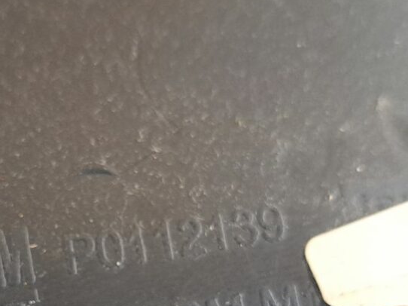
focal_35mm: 62
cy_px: 307
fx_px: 730
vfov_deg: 22.7
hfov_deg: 30.9
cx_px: 129
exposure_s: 1/60
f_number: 1.8
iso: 500
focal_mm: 5.23
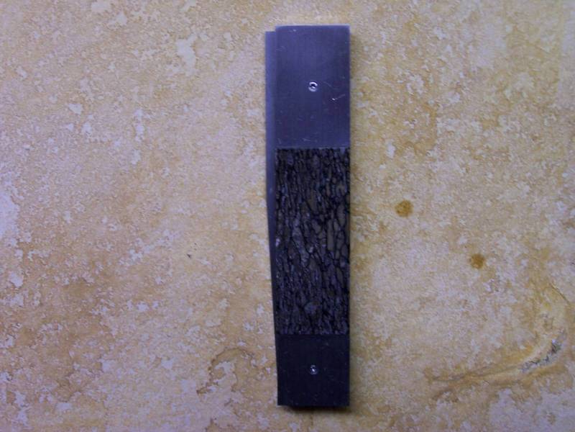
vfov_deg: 22.9
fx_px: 1063
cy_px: 216
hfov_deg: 30.3
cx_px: 288
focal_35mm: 64
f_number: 3.2
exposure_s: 1/15
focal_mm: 10.7
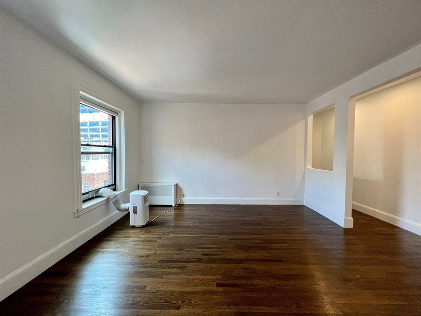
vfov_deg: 89.9
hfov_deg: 106.2
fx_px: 158
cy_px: 158
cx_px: 210
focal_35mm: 13
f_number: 1.8
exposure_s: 1/120
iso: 125
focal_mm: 1.57
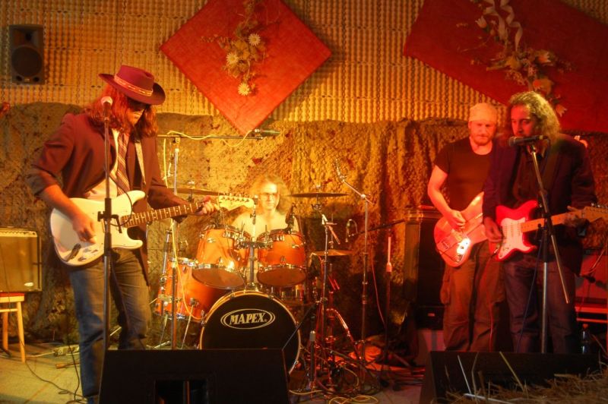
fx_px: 658
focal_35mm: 39
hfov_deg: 49.6
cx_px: 304
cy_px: 202
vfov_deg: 34.2
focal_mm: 26
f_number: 4
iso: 500
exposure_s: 1/30
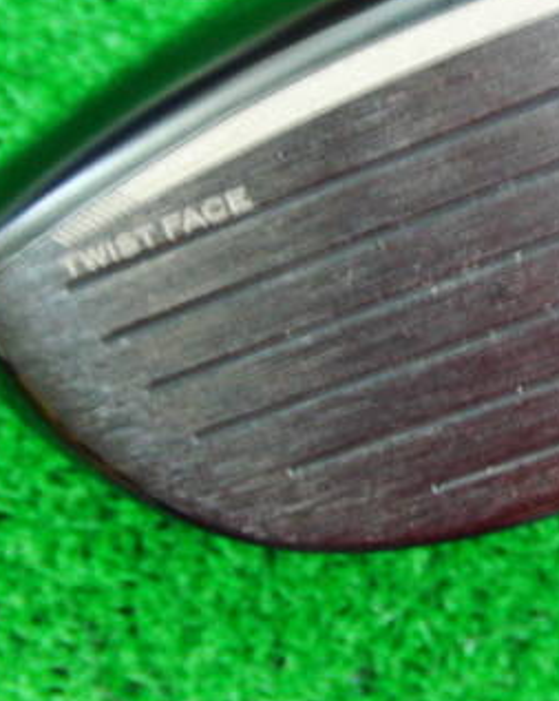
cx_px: 572
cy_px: 179
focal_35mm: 73
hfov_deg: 20.2
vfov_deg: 25.8
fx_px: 1512
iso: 400
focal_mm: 6.42
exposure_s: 1/13
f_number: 3.6
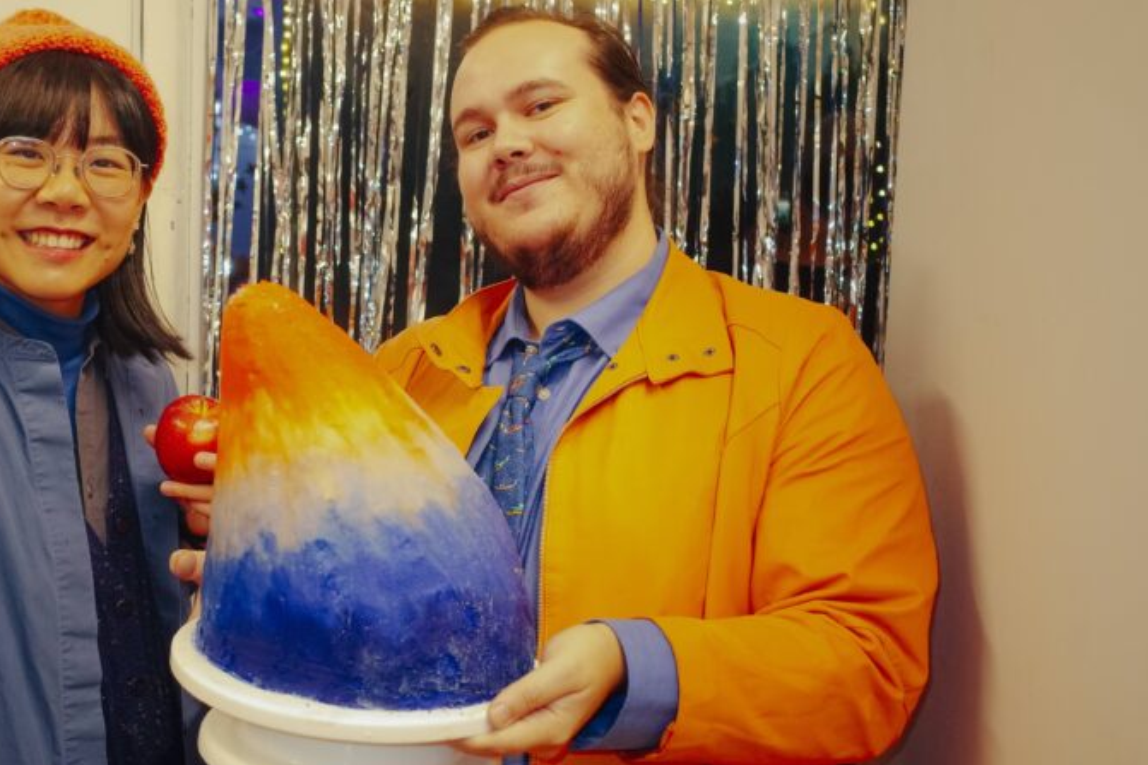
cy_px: 359
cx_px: 371
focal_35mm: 32
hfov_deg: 57.3
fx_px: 1020
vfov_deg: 41.1
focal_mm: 13.7
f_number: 2.8
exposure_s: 1/125
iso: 800
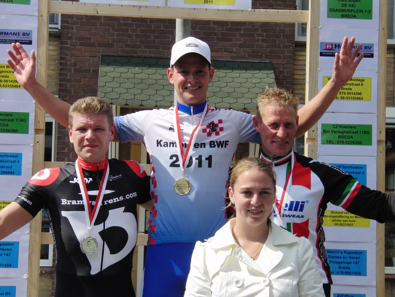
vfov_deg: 18.0
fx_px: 936
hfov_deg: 23.8
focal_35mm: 82
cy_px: 148
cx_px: 198
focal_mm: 14.6
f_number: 4.2
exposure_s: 1/800
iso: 100
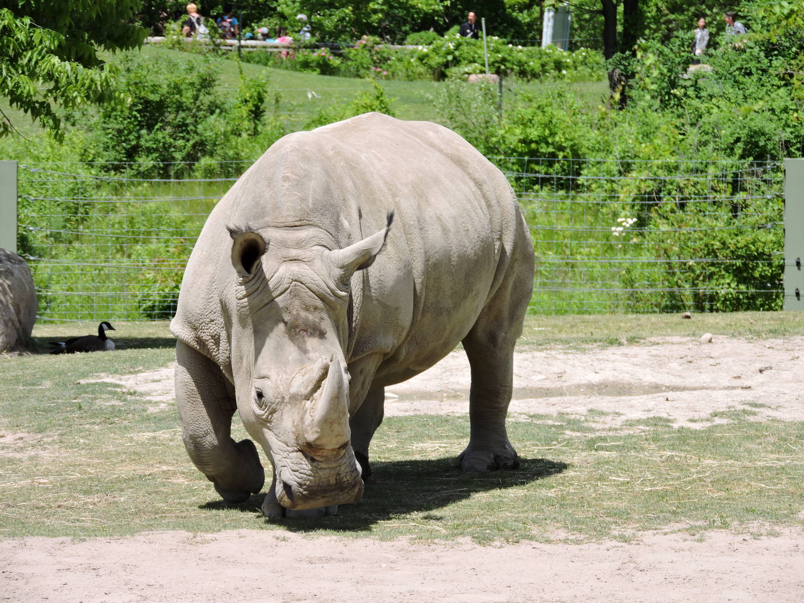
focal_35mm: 250
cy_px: 302
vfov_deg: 5.9
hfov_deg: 7.9
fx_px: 5807
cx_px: 402
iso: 100
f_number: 4.7
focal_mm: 44.6
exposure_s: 1/400
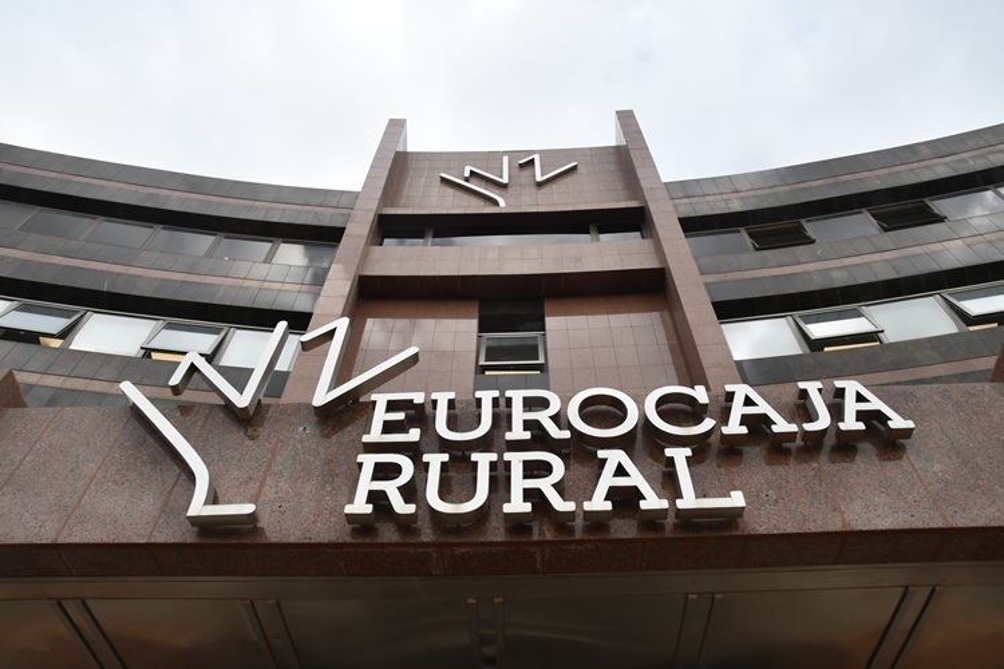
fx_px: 697
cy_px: 334
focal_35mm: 25
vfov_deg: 51.3
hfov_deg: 71.5
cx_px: 502
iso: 500
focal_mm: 17
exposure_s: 1/400
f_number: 10
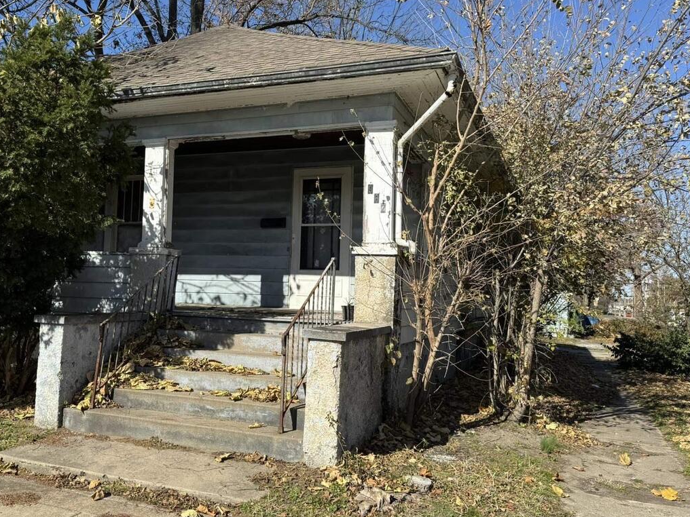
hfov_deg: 53.1
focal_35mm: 34
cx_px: 243
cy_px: 245
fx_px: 678
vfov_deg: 41.8
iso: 80
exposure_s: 1/3597
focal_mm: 6.76
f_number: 1.78
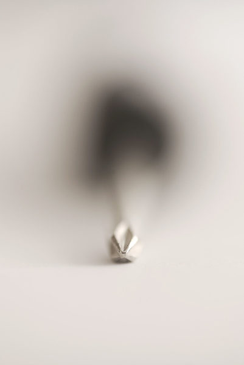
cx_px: 122
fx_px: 913
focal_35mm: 90
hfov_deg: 15.2
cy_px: 182
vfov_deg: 22.6
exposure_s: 1/30
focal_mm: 60
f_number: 4.5
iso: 100
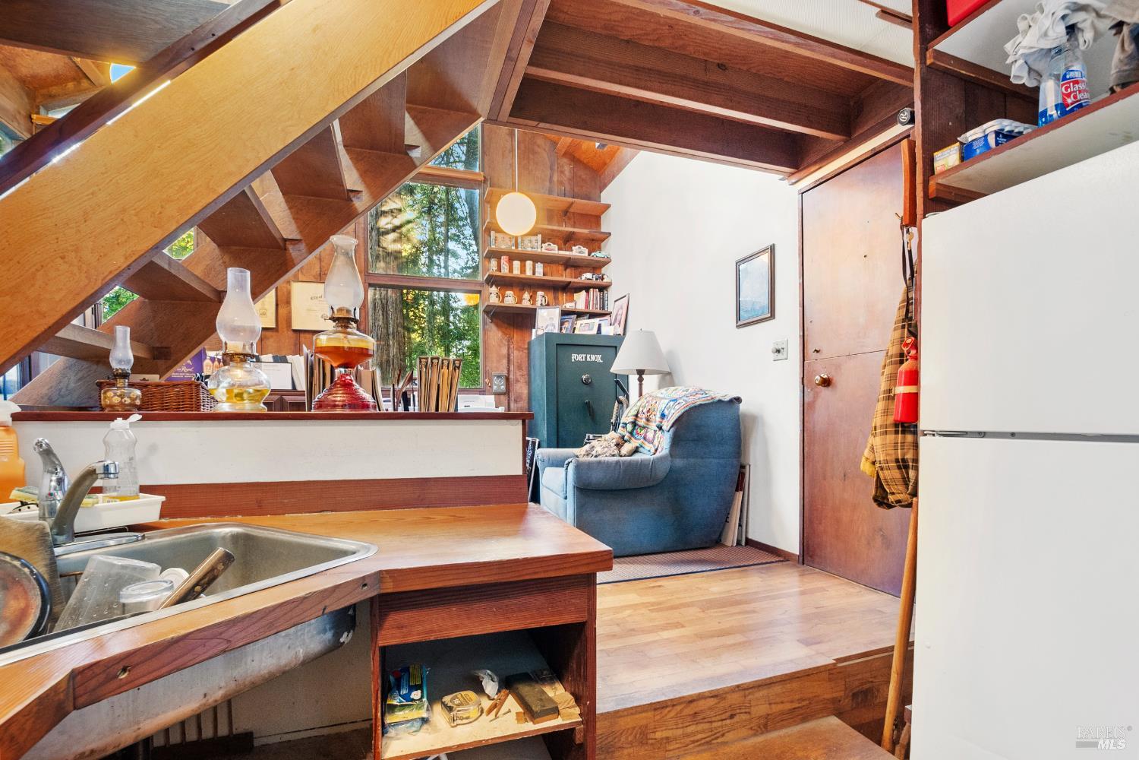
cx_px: 570
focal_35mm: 15
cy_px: 380
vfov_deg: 77.3
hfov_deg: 100.4
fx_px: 475
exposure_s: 1.3
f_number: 8
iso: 500
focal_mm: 10
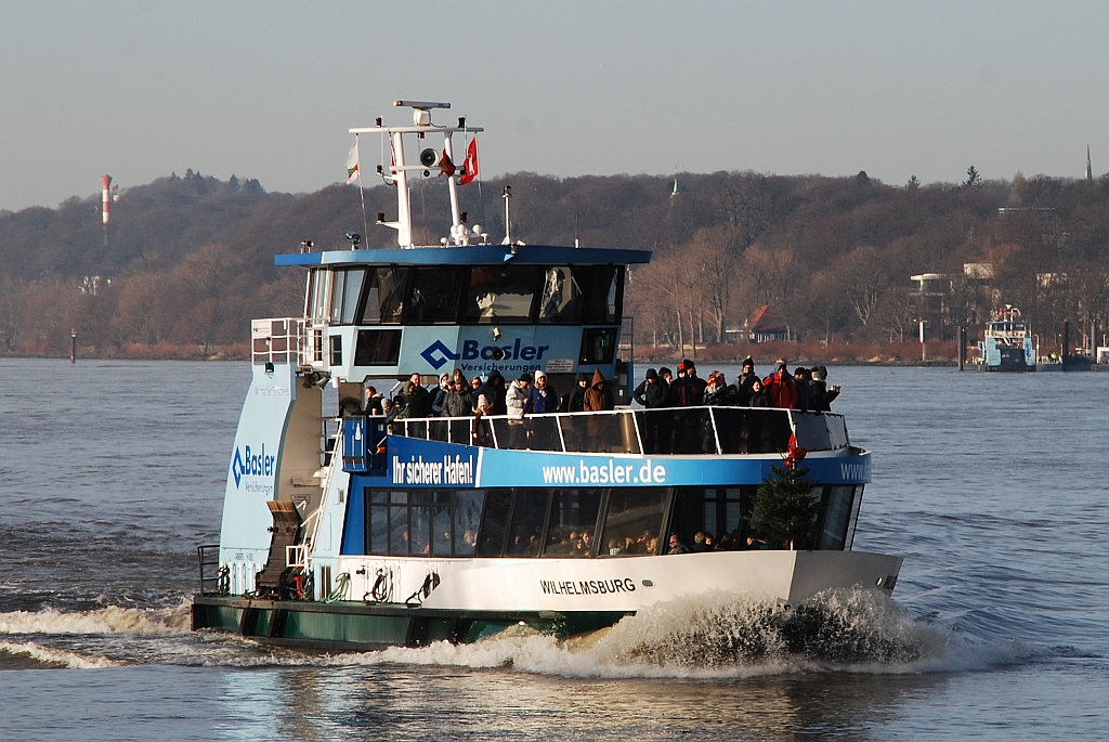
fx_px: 6244
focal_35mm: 202
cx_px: 554
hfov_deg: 10.1
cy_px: 371
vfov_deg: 6.8
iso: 180
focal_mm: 135
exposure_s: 1/250
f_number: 10
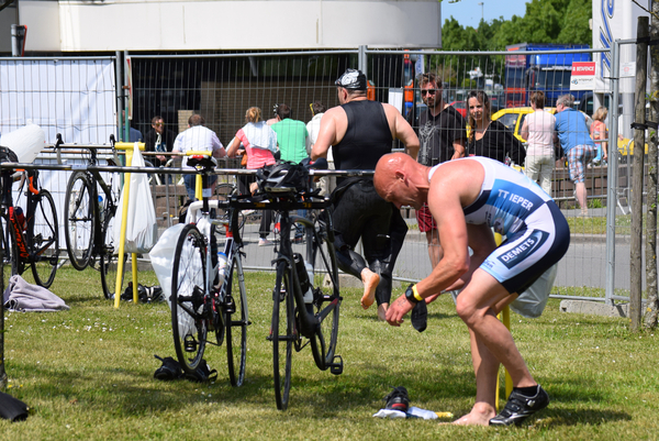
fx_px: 2363
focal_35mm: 129
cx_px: 330
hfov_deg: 15.9
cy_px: 220
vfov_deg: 10.6
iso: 400
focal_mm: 86
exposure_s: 1/2000
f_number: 7.1
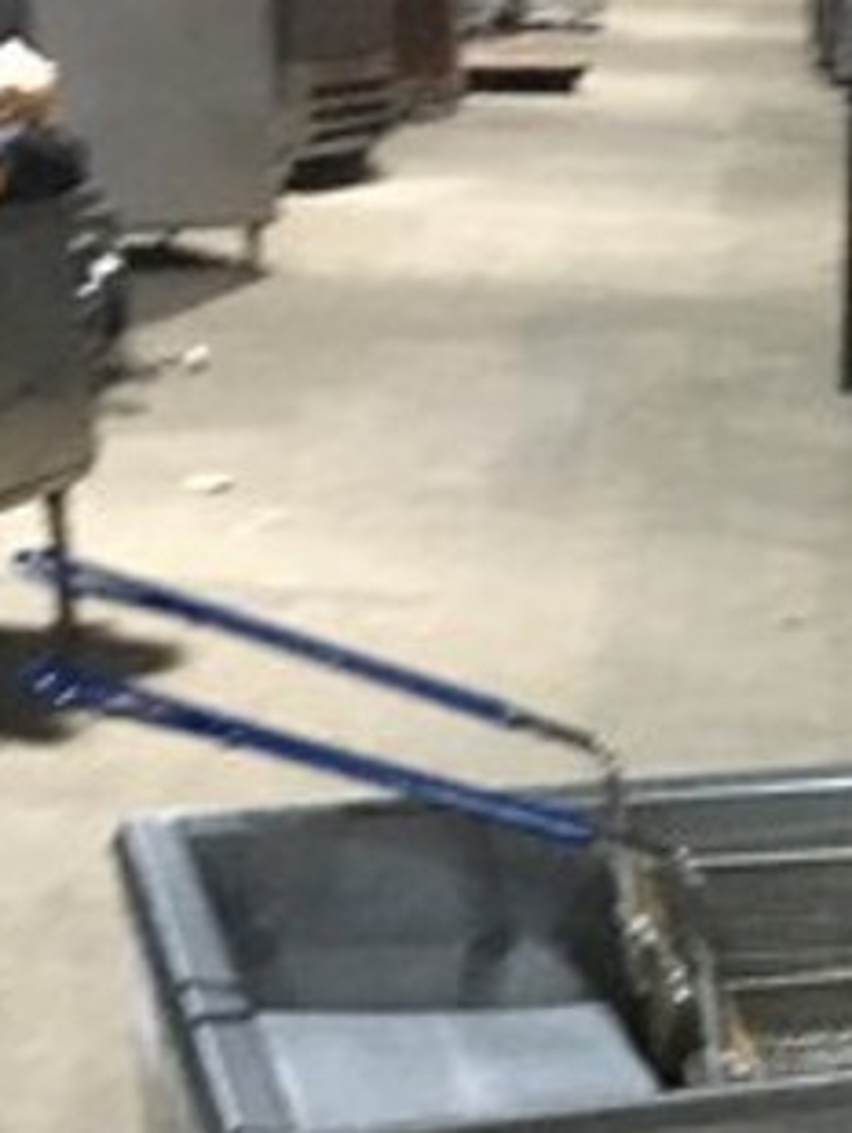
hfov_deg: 18.7
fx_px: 2491
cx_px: 929
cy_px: 1219
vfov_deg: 24.1
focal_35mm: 76
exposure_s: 1/15
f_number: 2.2
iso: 320
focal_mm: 4.15
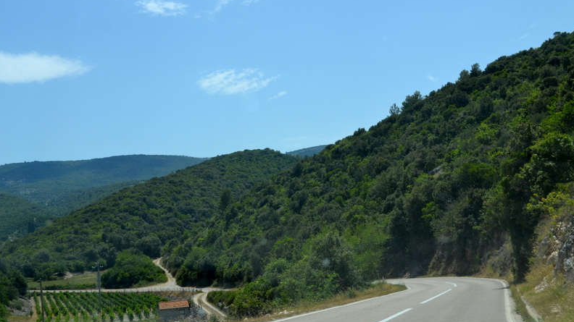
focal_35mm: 54
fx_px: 822
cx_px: 289
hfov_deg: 38.5
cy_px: 142
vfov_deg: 22.2
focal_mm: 34
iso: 100
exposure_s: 1/250
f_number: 8
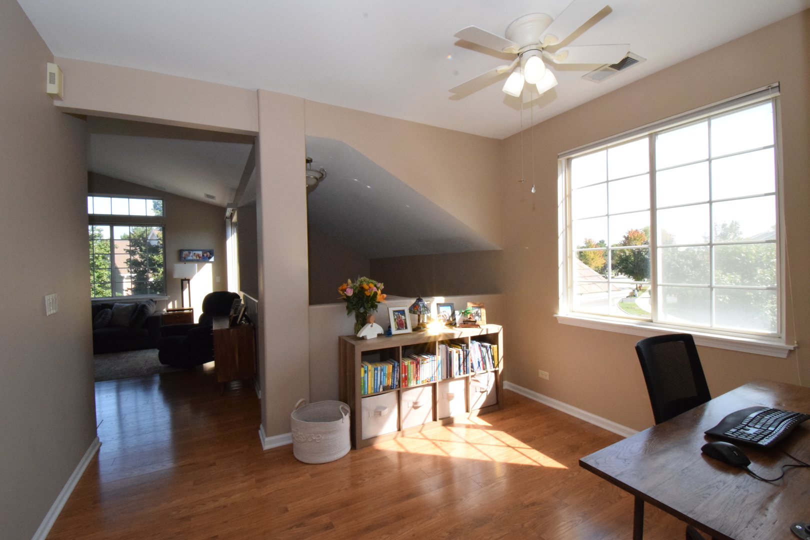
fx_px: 337
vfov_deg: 77.3
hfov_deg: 100.4
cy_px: 270
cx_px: 405
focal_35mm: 15
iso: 4000
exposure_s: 1/200
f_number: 22
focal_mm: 10
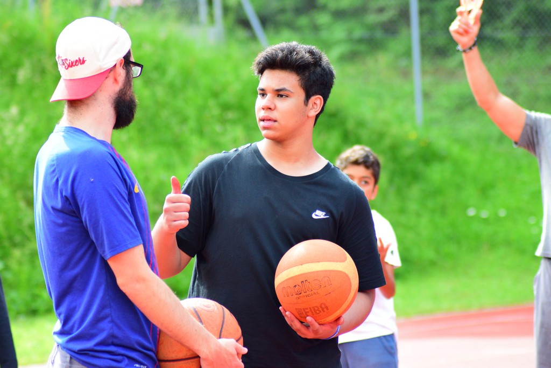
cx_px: 276
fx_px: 3444
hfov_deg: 9.1
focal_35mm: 225
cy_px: 184
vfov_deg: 6.1
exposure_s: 1/1000
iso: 1250
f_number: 4.2
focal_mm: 150
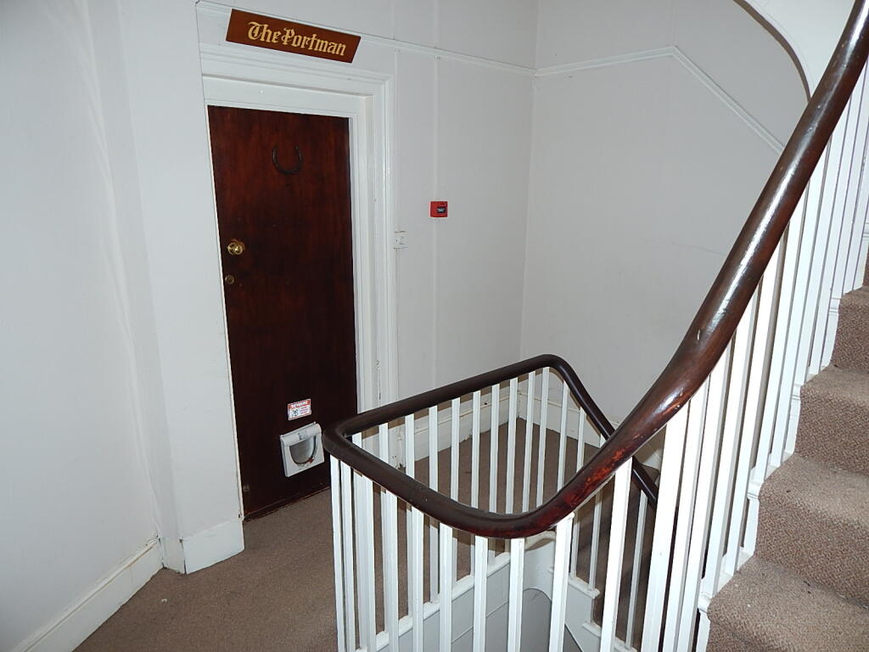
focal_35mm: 22
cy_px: 326
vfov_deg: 61.1
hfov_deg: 76.4
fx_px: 552
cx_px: 434
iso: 125
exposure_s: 1/30
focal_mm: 4
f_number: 3
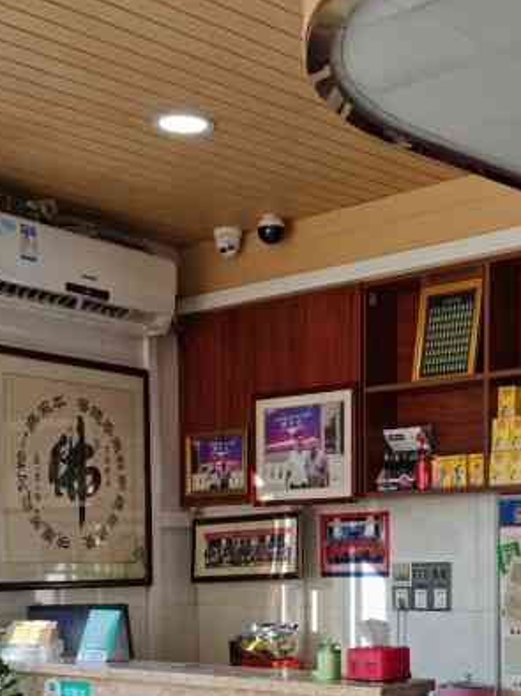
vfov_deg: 29.0
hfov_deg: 22.9
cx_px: 295
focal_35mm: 64
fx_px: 1286
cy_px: 639
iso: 50
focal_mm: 5.56
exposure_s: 1/417
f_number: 1.6
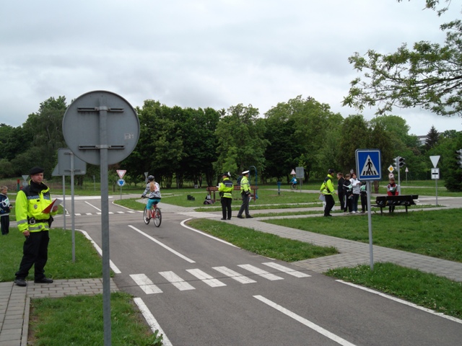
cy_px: 173
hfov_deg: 50.1
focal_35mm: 37
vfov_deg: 38.7
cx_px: 231
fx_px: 494
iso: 80
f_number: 4
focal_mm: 6.6
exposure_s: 1/150
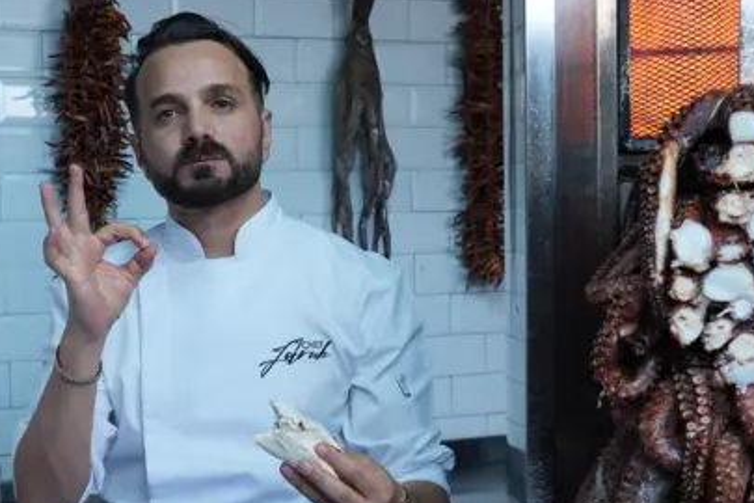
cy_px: 358
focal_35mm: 63
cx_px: 194
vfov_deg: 21.4
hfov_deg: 31.4
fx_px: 1319
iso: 1000
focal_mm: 29
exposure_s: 1/200
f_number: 4.5
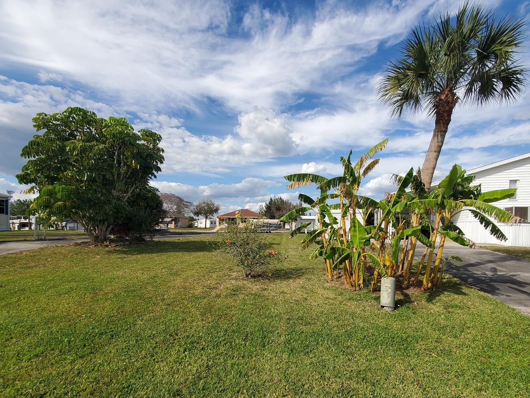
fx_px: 245
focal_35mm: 16
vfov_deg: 77.5
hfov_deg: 94.4
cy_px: 232
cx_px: 283
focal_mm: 1.8
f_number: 2.2
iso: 50
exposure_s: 1/1139
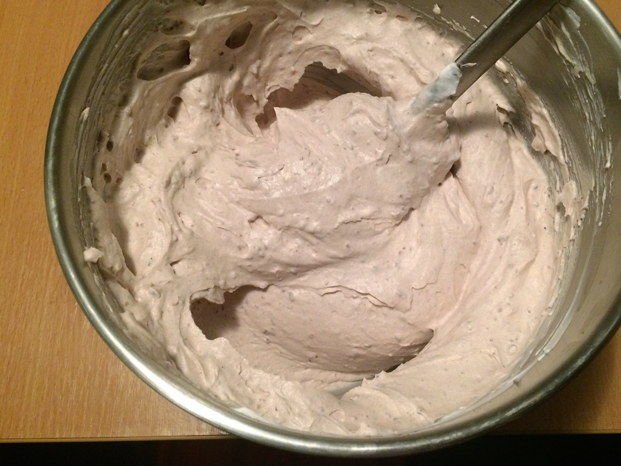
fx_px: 592
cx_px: 337
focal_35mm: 33
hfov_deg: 55.3
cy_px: 208
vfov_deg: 42.9
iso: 320
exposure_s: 1/33
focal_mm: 4.15
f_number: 2.2
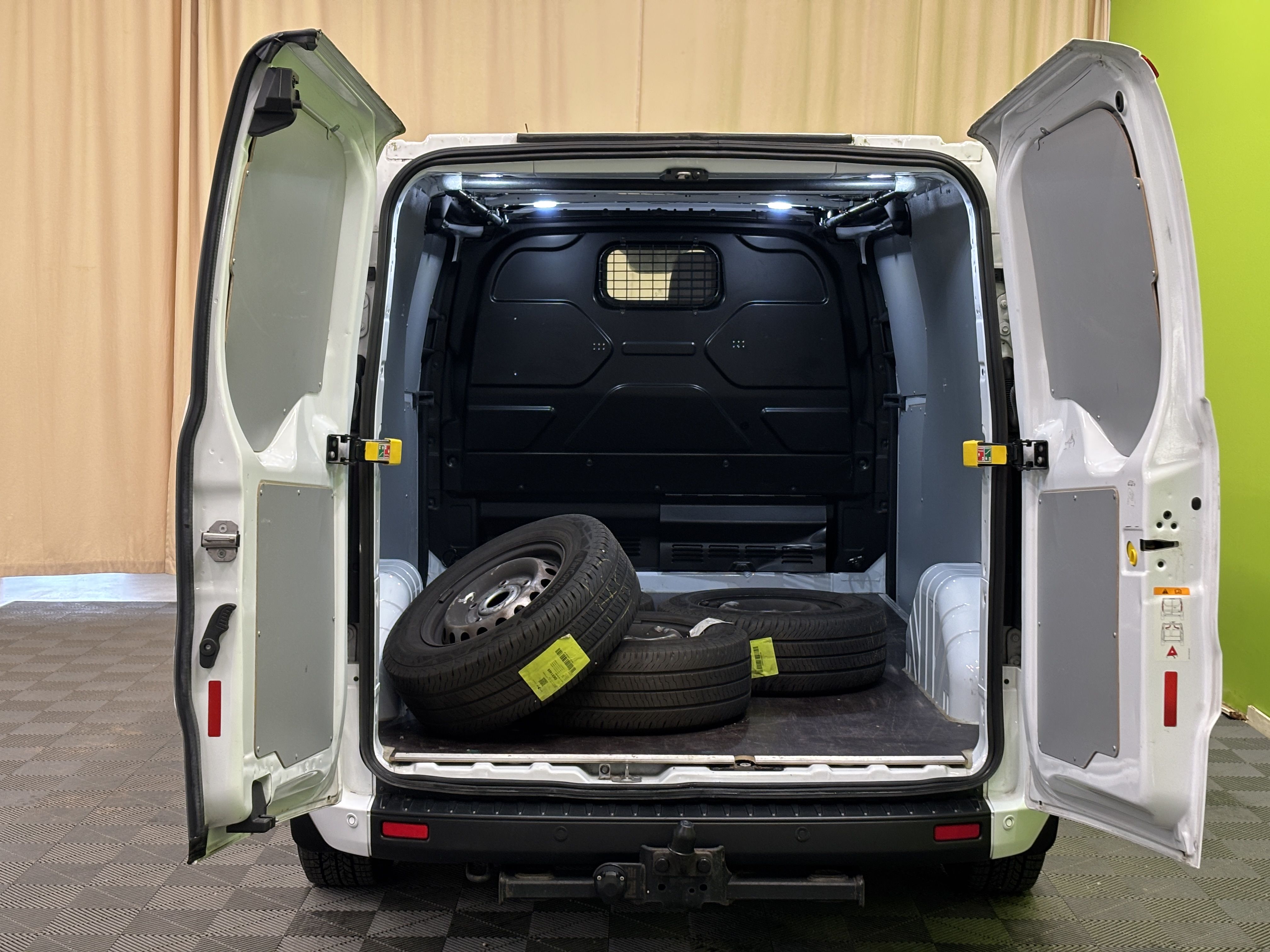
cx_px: 635
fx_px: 1908
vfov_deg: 28.0
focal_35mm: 52
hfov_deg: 36.8
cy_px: 476
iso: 64
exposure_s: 1/50
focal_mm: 5.96
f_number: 1.6
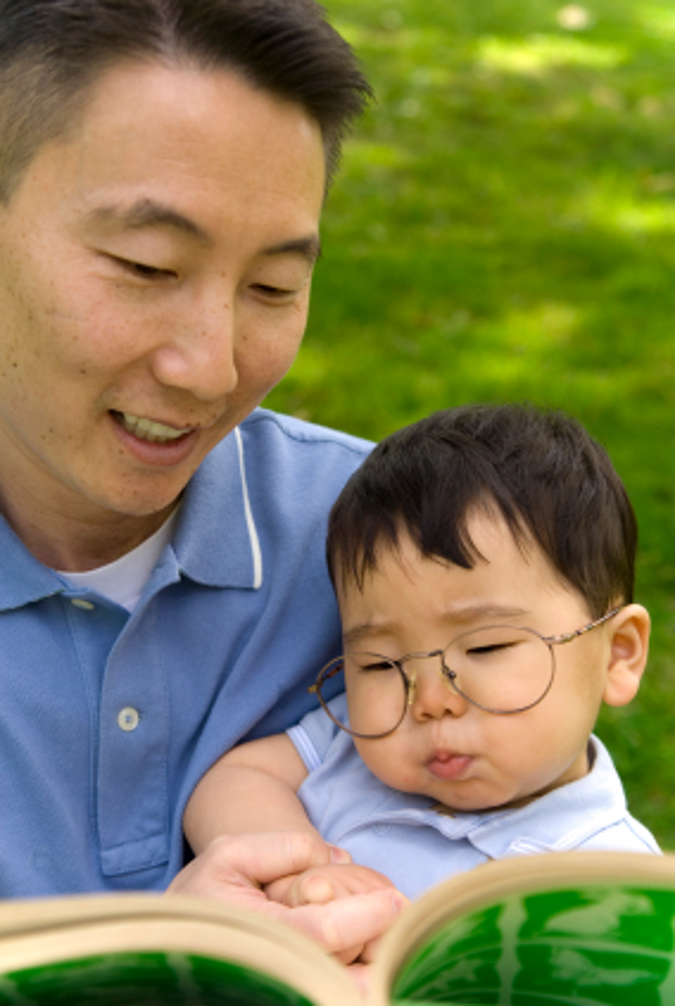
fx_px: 1931
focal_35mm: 69
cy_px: 503
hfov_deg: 19.8
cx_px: 338
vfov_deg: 29.2
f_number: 4
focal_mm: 46
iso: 100
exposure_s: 1/320
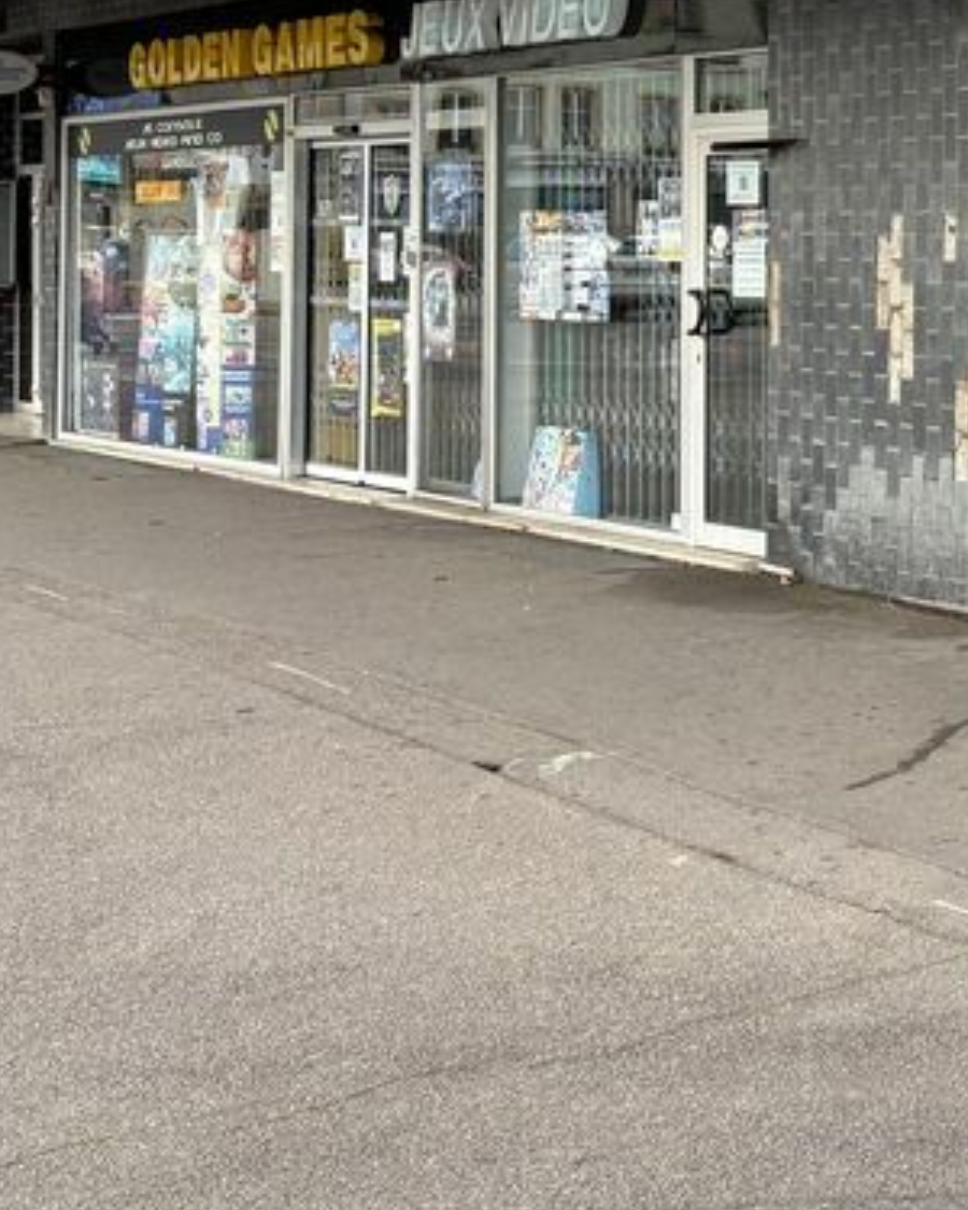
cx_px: 1517
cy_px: 197
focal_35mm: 65
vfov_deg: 28.4
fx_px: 2328
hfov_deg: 19.8
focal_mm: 5.96
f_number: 1.6
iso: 40
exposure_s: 1/160
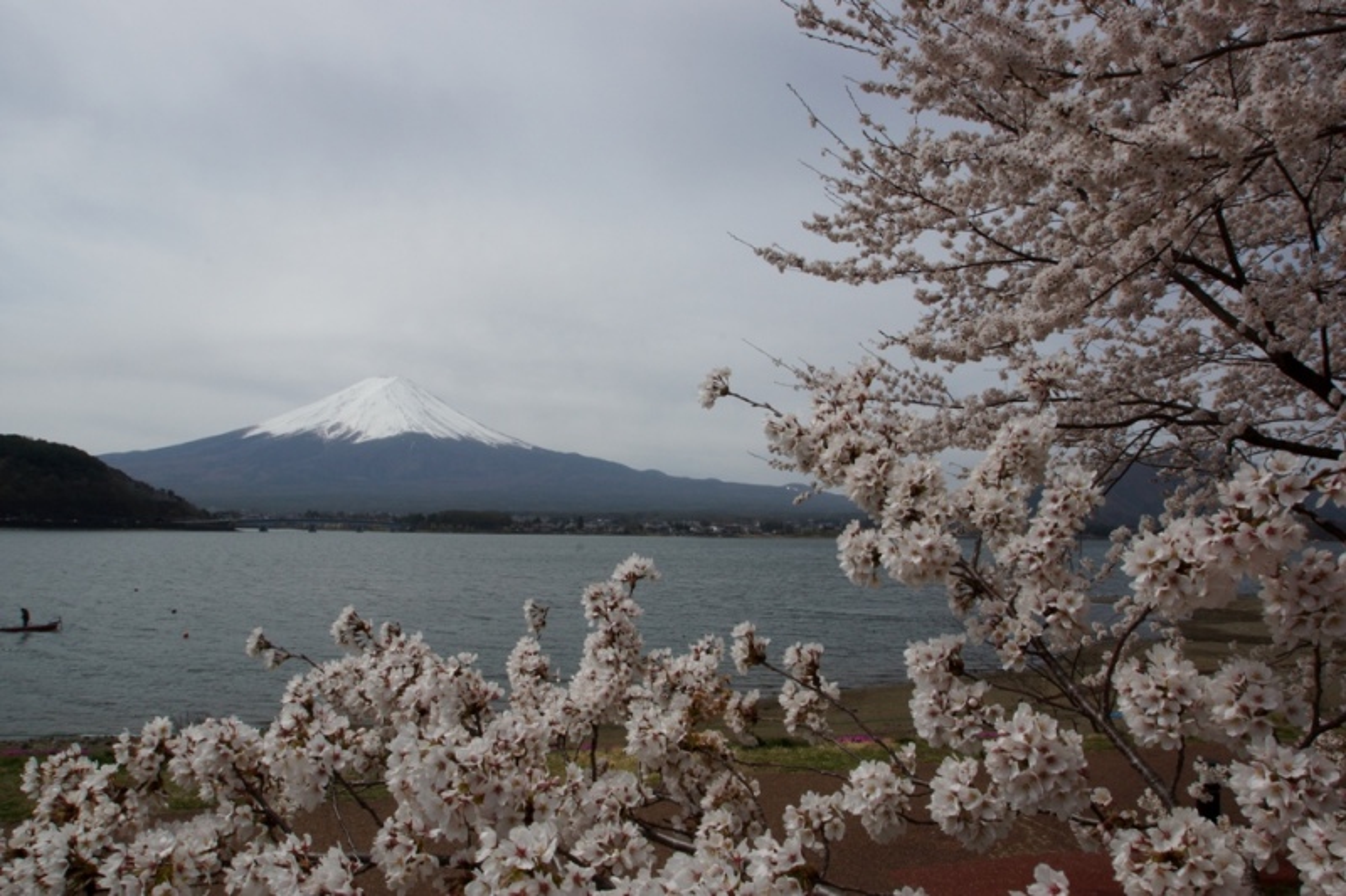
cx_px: 673
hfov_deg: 73.8
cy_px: 448
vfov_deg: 53.1
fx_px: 897
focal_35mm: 24
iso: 200
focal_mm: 16
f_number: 20
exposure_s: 1/200
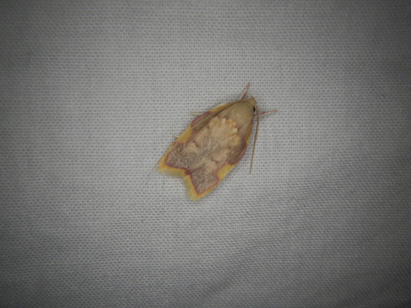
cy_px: 169
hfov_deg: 45.8
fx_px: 487
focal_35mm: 41
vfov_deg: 35.1
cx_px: 206
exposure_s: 1/1250
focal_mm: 6.1
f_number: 4.6
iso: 125
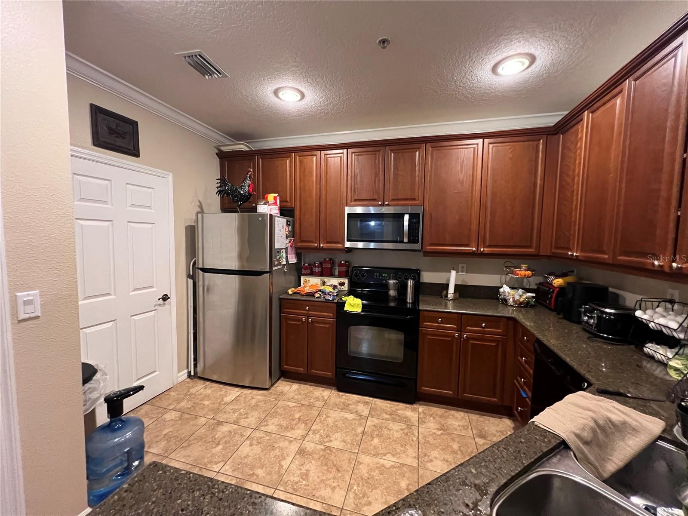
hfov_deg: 106.2
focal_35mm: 13
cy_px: 258
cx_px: 344
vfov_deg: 89.9
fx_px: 258
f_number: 1.8
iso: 1000
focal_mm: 1.57
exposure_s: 1/60
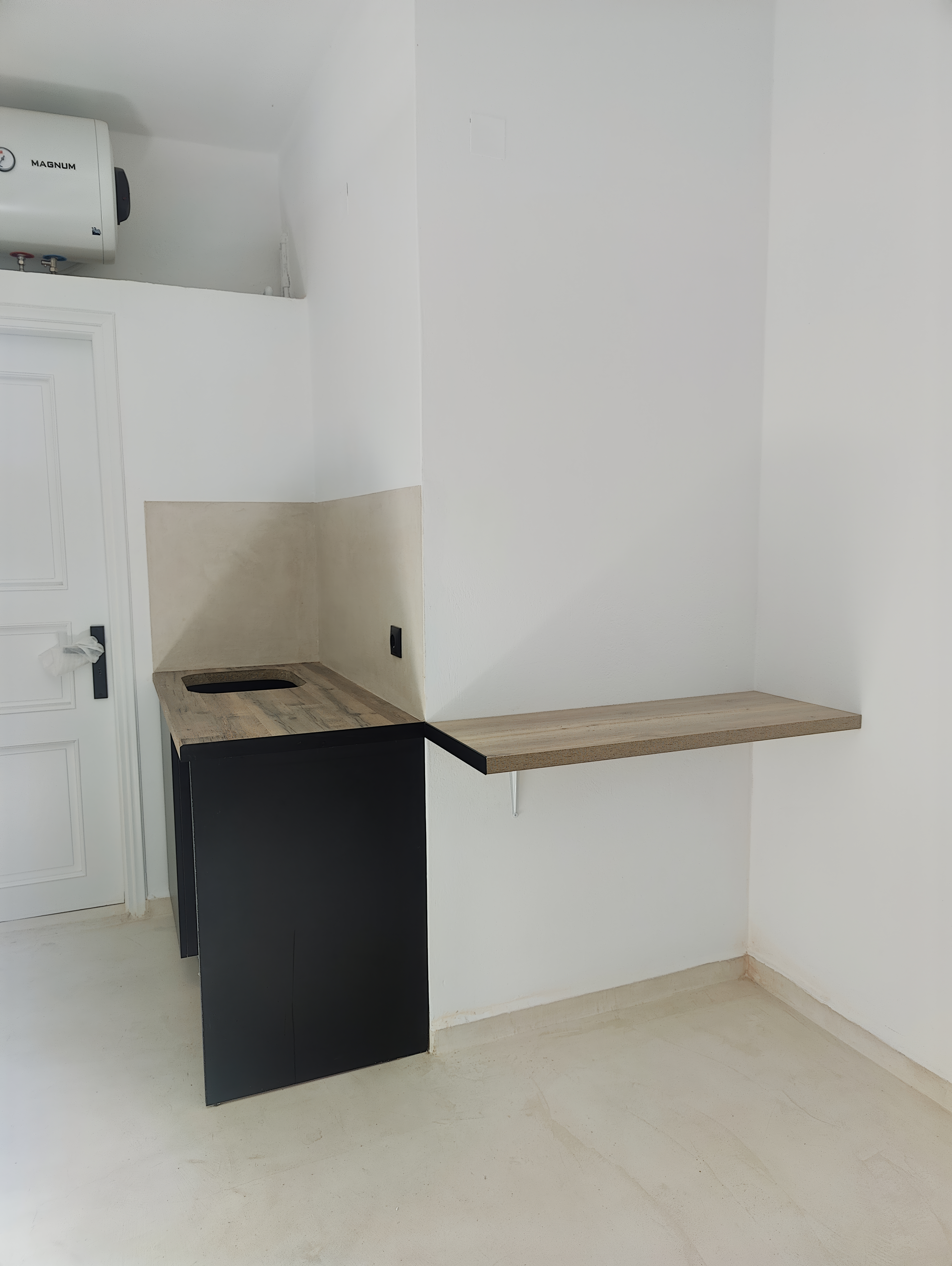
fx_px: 842
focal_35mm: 23
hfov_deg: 59.0
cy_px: 633
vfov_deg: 73.9
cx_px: 476
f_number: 1.8
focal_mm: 6.1
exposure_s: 1/100
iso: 80
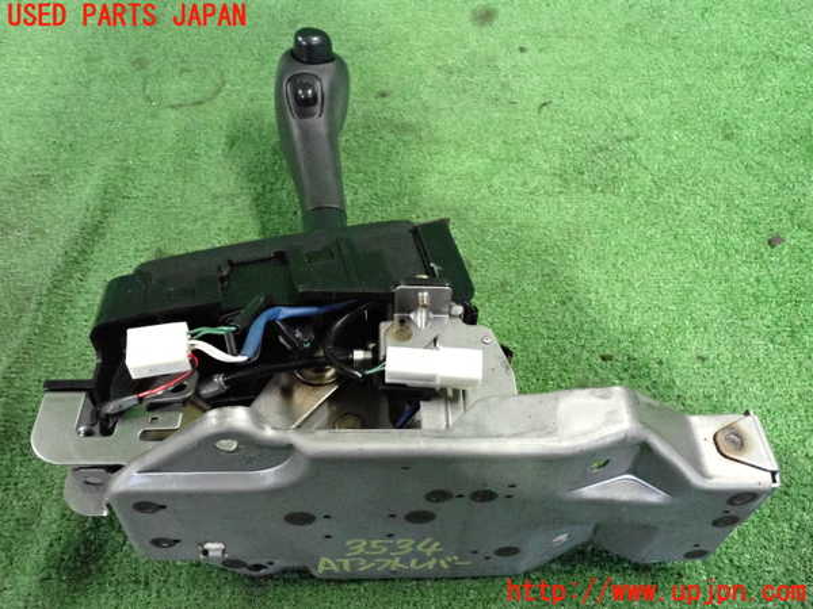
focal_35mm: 32
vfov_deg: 44.2
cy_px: 304
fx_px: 752
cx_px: 406
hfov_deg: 56.8
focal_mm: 5.79
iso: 3200
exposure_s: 1/125
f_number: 2.4
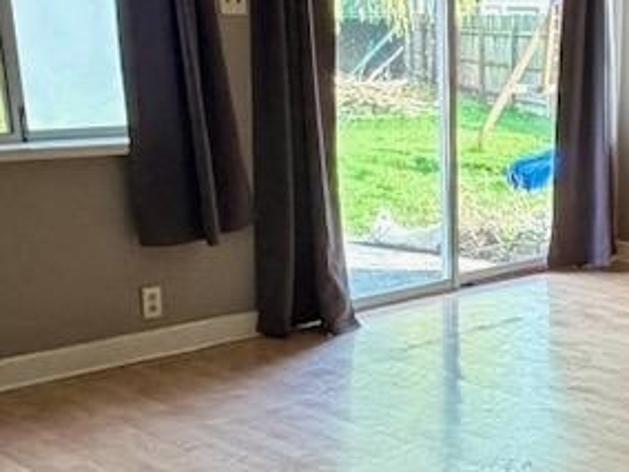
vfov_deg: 22.8
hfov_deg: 29.3
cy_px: 403
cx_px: 585
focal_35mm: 63
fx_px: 1145
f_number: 2.2
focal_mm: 2.22
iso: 250
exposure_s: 1/121
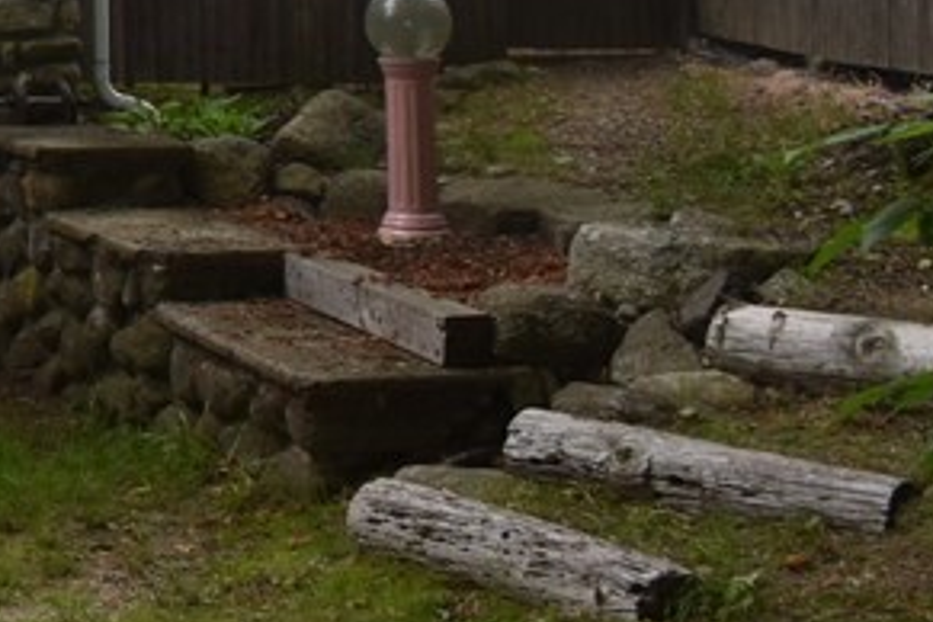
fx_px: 2462
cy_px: -402
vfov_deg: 13.3
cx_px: -632
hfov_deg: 18.0
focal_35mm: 95
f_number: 5.6
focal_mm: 18
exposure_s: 1/125
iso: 180
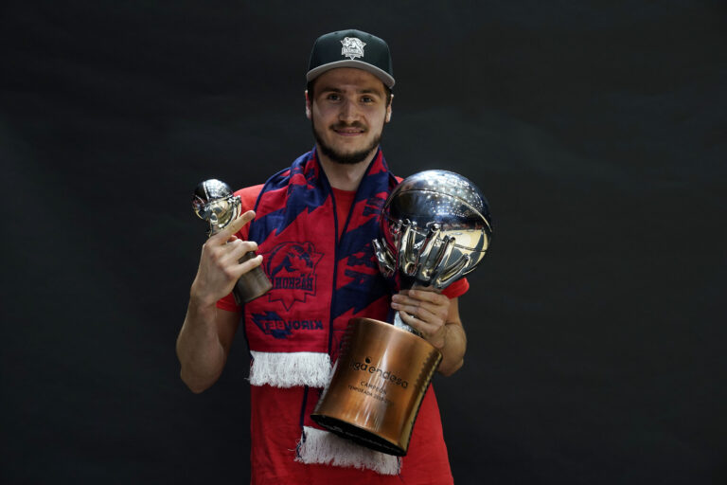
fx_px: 1151
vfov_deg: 23.8
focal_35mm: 57
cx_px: 364
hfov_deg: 35.1
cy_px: 242
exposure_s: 1/200
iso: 1250
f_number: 4
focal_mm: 57
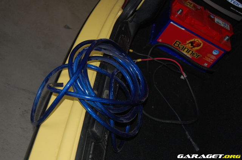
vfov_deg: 28.0
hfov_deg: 41.2
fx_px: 322
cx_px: 121
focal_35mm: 48
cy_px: 80
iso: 400
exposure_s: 1/60
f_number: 4.5
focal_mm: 32
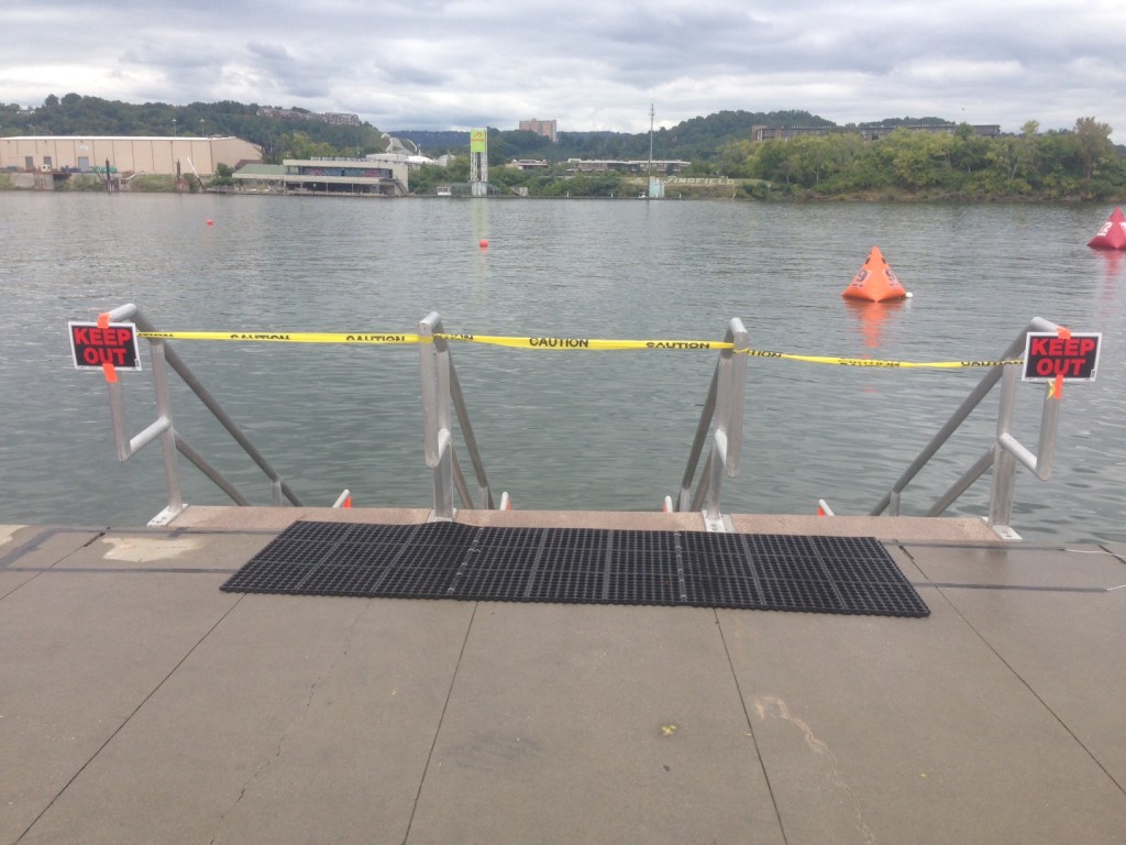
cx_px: 563
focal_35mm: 33
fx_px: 1073
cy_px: 422
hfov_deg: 55.4
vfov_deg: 42.9
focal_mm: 4.12
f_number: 2.4
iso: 50
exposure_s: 1/786
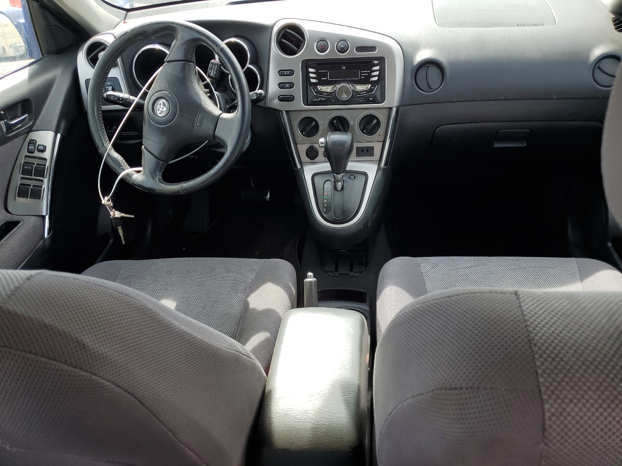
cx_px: 311
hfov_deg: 67.3
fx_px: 467
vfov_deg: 53.1
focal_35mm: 26
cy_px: 233
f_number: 1.5
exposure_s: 1/357
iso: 50
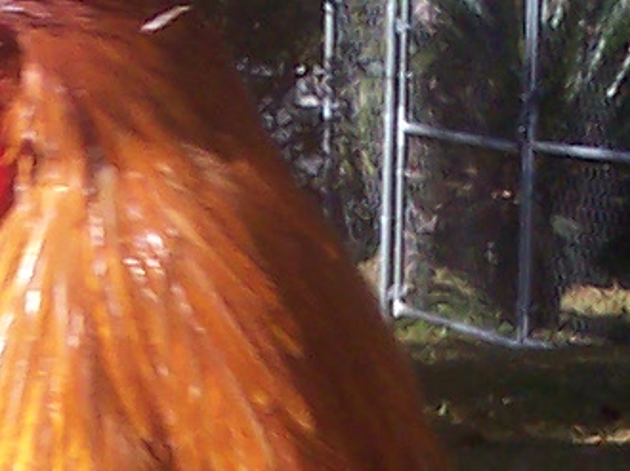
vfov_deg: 5.0
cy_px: 299
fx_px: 5401
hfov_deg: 6.7
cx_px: 216
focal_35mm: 297
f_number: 4.8
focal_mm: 8
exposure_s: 1/350
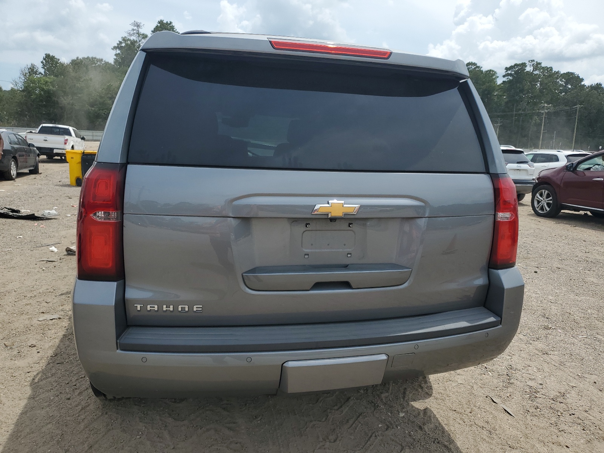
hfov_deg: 67.3
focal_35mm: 26
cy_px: 226
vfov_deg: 53.1
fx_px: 454
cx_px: 302
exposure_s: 1/3333
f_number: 1.5
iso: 50
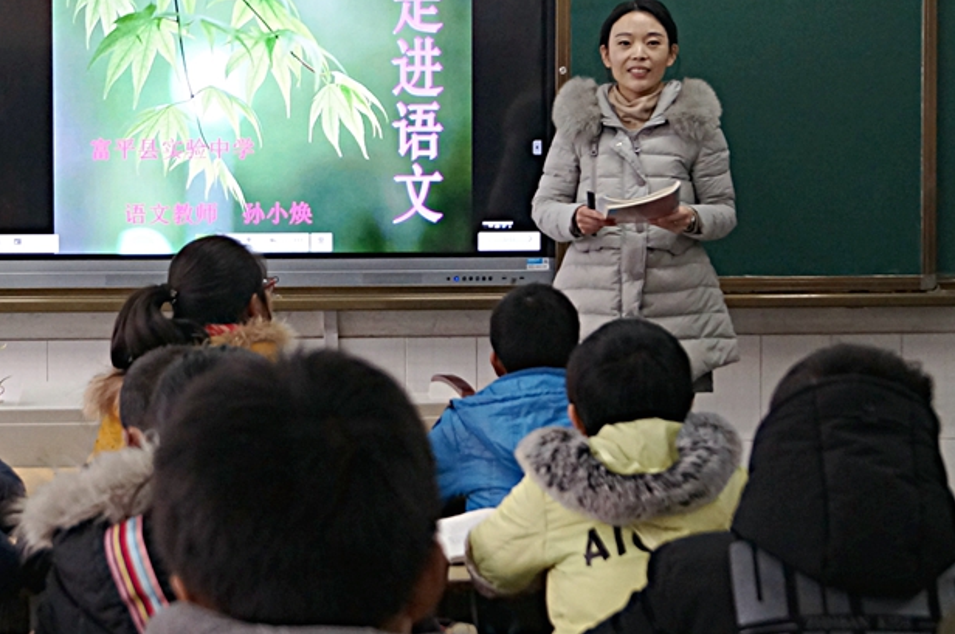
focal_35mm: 76
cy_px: 222
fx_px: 2013
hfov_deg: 26.5
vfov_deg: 17.9
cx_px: 285
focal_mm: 26
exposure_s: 1/50
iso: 800
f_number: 4.5
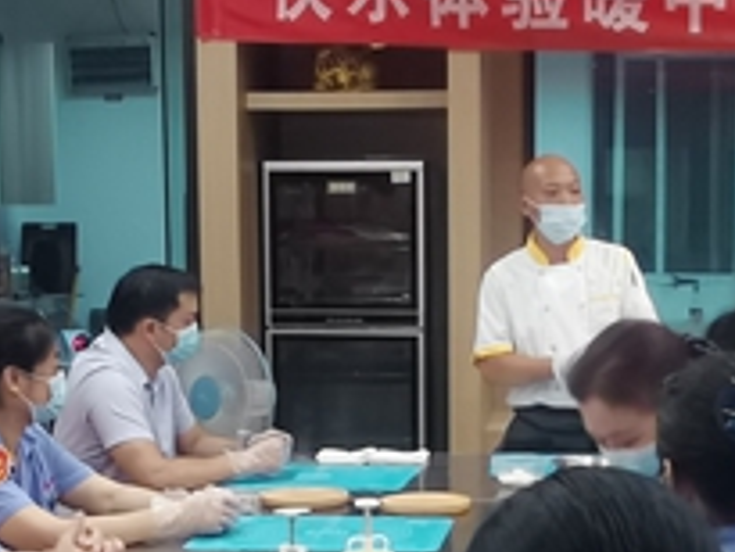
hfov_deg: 24.0
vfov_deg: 18.0
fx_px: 1721
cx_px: 502
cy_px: 487
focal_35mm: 81
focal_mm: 2.26
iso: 400
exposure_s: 1/33.3
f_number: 2.2
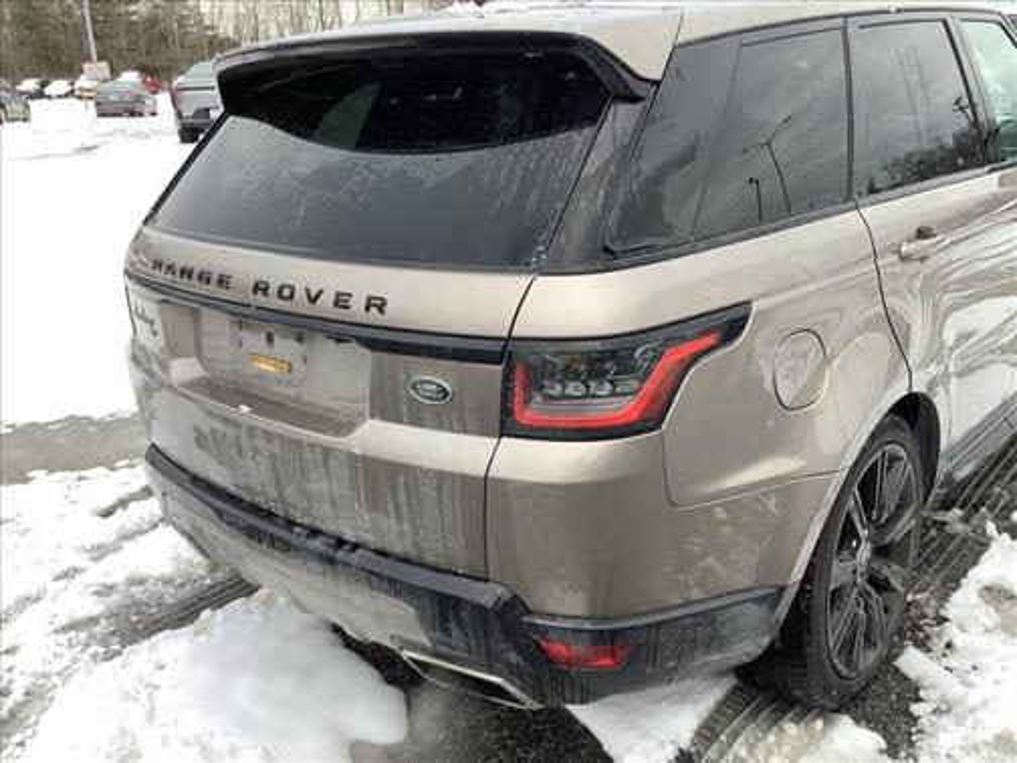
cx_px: 508
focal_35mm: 31
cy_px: 382
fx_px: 911
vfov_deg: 45.4
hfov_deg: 58.4
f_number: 2.4
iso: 25
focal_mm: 3.3
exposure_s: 1/163
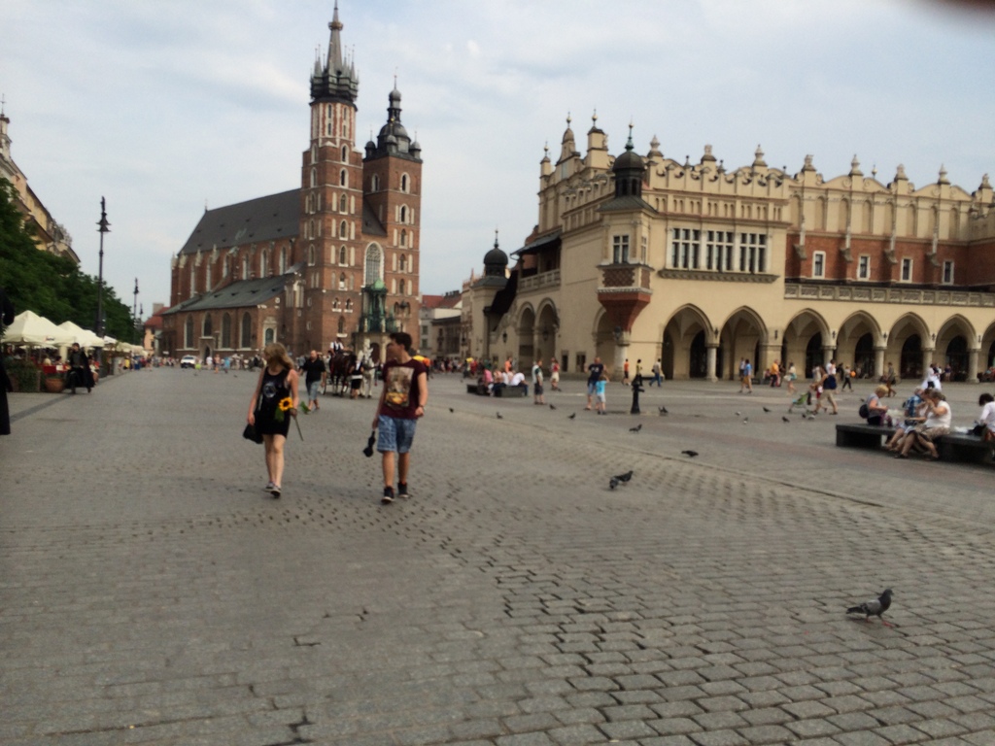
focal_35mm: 30
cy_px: 373
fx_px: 862
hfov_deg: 60.0
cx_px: 498
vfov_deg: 46.8
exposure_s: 1/2053
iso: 32
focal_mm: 4.12
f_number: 2.2
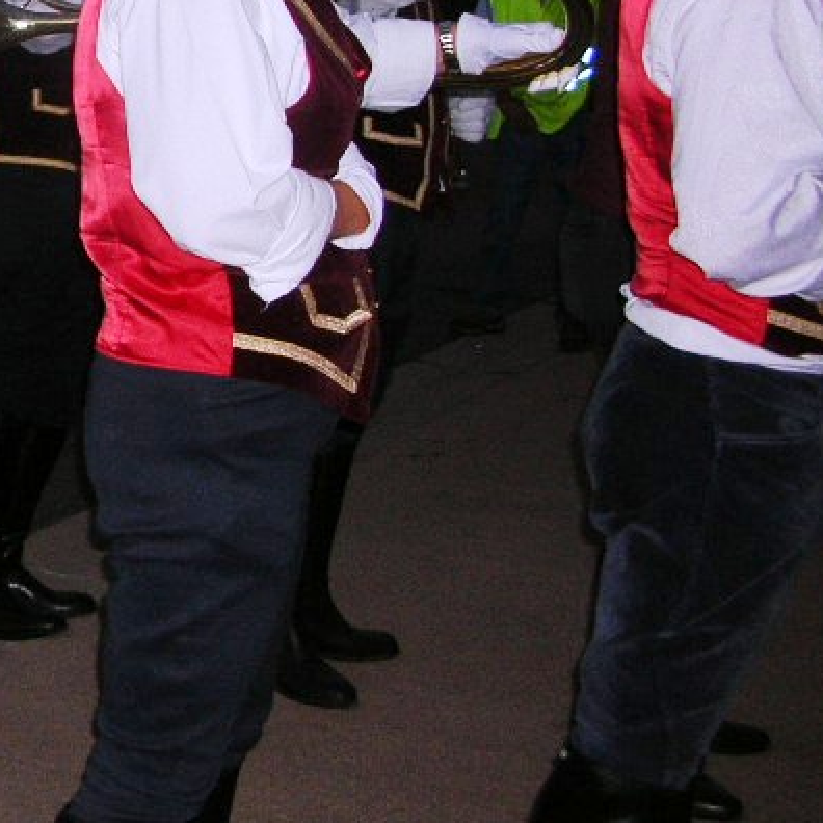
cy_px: 125
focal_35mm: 80
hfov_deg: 20.2
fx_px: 2152
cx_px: -179
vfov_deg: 21.3
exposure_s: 1/60.1
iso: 69
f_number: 2.8
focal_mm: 5.8
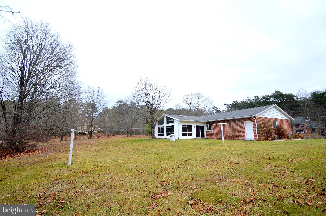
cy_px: 108
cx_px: 163
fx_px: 136
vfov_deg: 77.2
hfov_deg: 100.4
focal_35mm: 15
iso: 250
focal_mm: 10
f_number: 5.6
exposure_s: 1/125
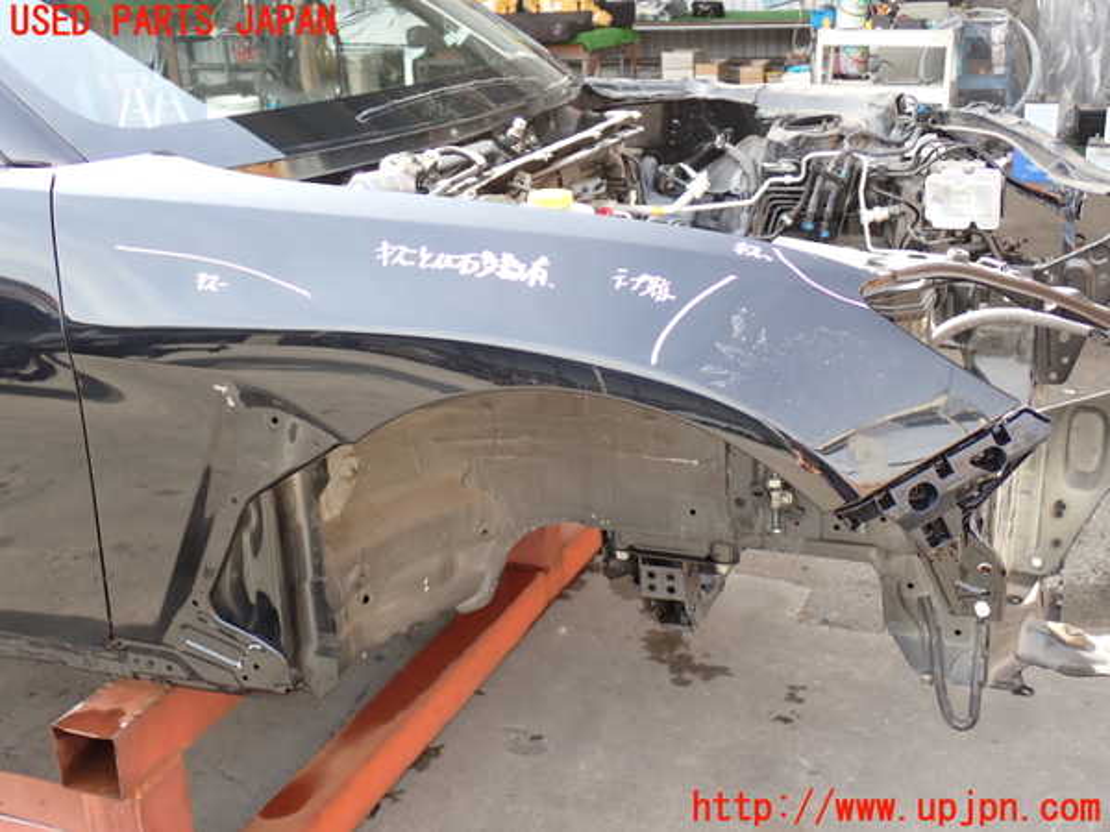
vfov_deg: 32.9
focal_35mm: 44
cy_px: 416
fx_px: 1411
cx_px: 555
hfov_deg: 42.9
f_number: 2.9
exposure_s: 1/100
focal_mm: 7.84
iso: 100
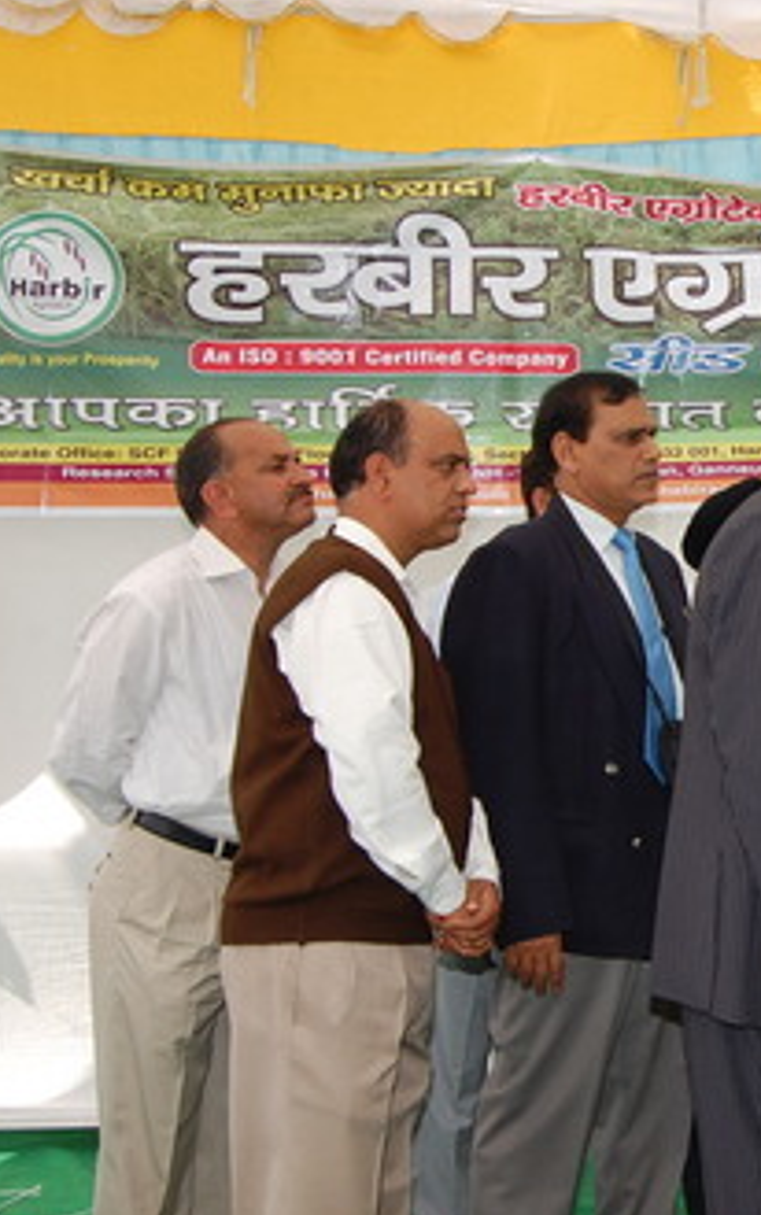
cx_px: 905
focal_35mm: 51
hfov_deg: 23.3
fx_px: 1690
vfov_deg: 39.6
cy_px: 609
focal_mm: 22
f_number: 9
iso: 200
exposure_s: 1/125
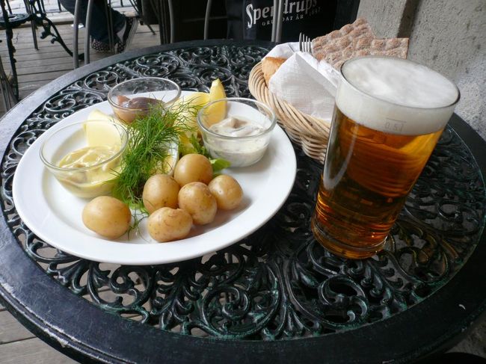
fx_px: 407
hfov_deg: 61.7
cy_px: 182
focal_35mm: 29
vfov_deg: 48.2
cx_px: 243
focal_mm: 4.6
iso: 100
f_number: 2.8
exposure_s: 1/50
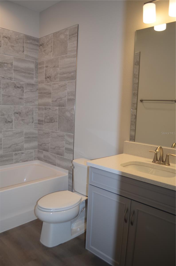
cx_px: 88
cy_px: 133
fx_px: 199
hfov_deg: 47.7
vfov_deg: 67.5
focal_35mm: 27
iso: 100
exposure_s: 1/40
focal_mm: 18
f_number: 3.5
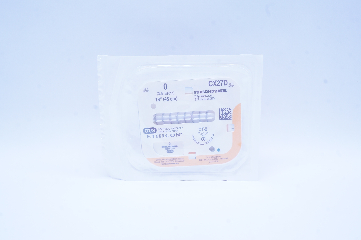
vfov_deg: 34.1
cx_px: 180
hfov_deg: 49.6
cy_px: 120
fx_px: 391
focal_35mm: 39
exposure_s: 1/10
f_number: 13
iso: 400
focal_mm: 26
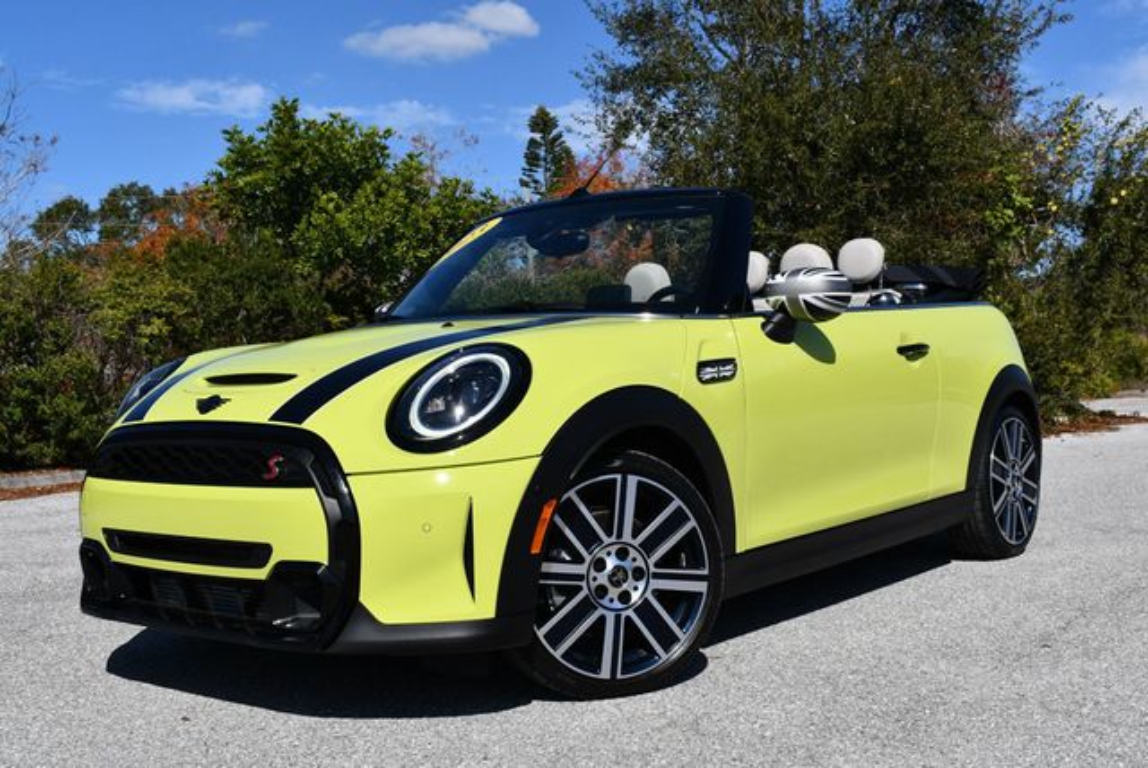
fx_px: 1404
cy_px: 384
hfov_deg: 44.5
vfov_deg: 30.6
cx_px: 574
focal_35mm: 44
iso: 100
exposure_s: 1/400
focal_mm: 22
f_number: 10
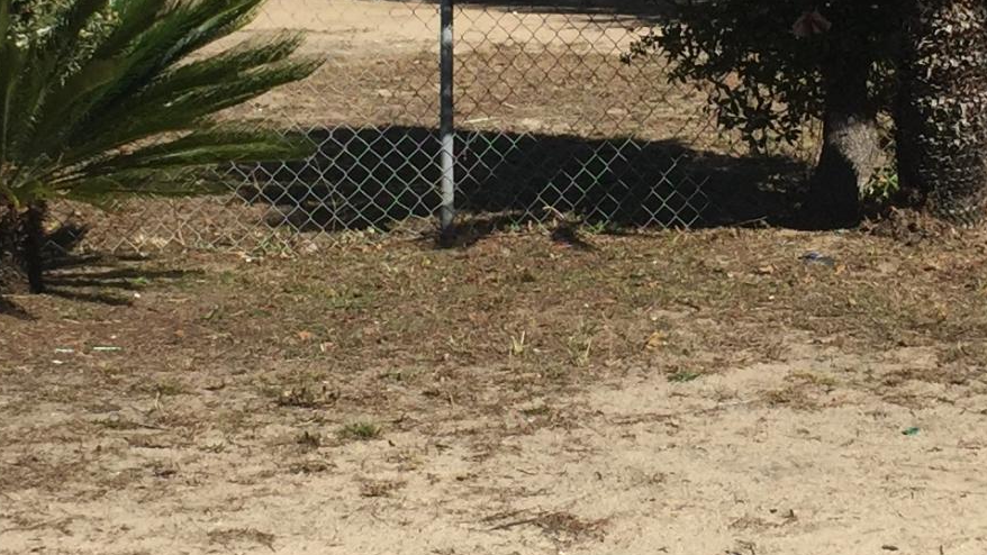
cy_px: 91
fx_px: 2827
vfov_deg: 11.2
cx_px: 591
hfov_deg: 19.8
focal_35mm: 108
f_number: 2.2
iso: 32
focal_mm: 4.15
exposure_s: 1/3300
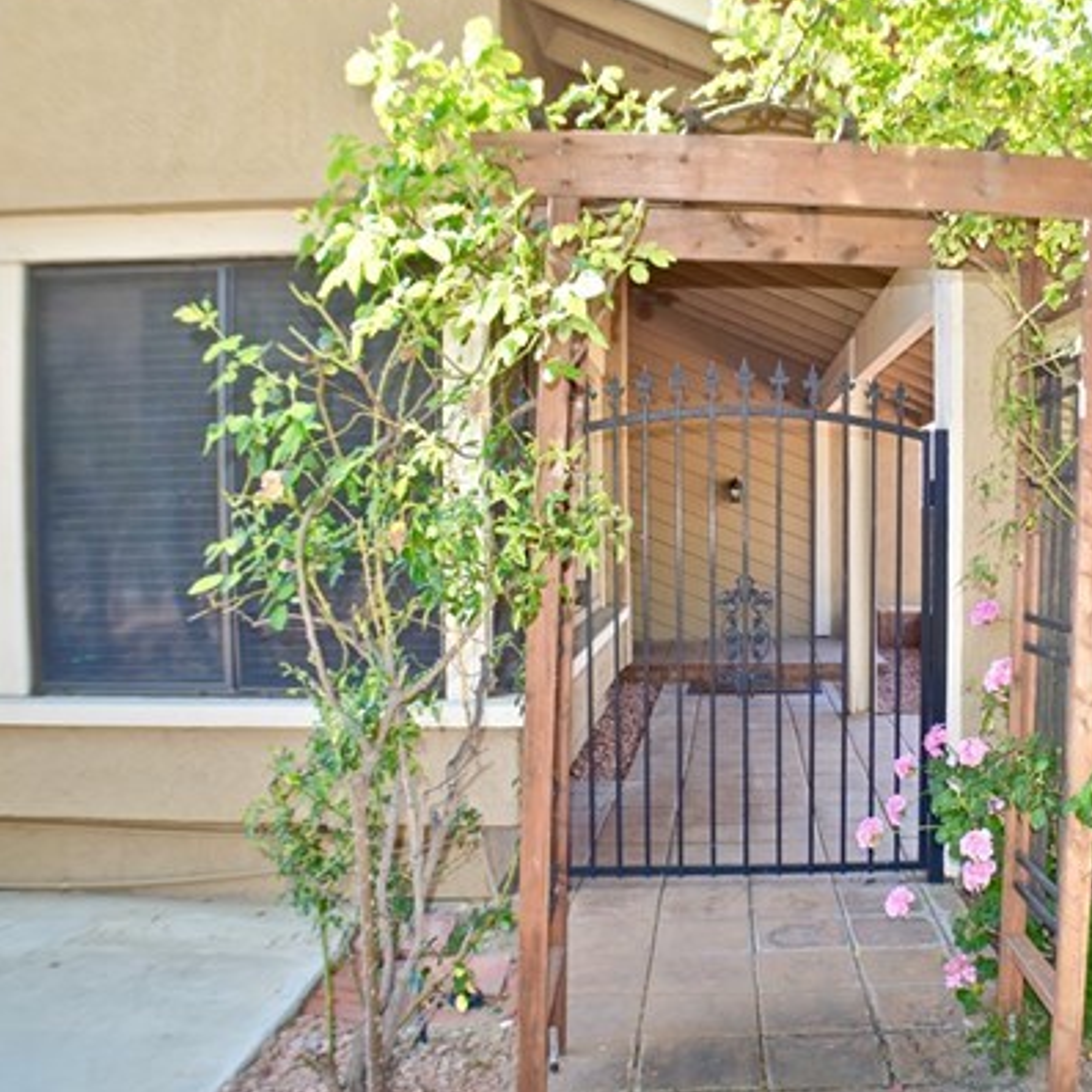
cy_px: 542
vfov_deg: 40.9
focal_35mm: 41
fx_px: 1463
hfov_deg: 39.7
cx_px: 833
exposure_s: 1/100
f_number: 3.8
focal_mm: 20
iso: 100
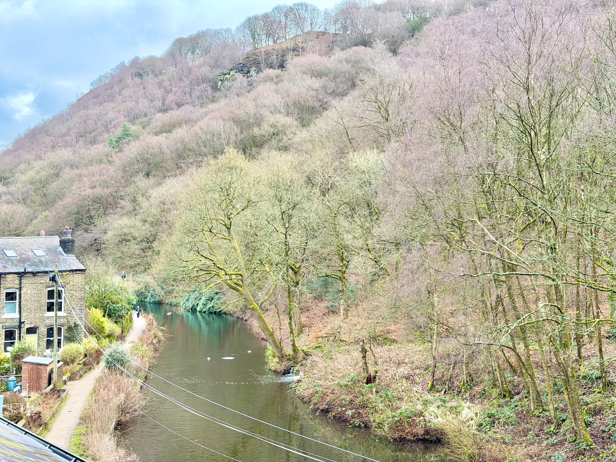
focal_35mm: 48
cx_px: 308
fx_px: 854
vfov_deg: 30.3
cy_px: 231
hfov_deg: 39.7
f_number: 1.78
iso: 80
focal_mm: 6.76
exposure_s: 1/277
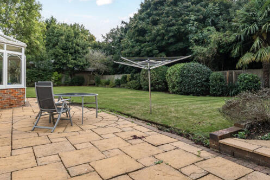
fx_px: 187
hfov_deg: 71.0
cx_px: 156
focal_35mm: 25
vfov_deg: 51.1
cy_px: 78
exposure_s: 1/250
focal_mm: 13
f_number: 8
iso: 400
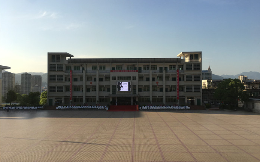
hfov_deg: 61.2
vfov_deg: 40.6
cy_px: 84
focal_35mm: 31
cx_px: 130
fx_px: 220
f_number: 2.2
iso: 25
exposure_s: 1/1241
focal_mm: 4.15
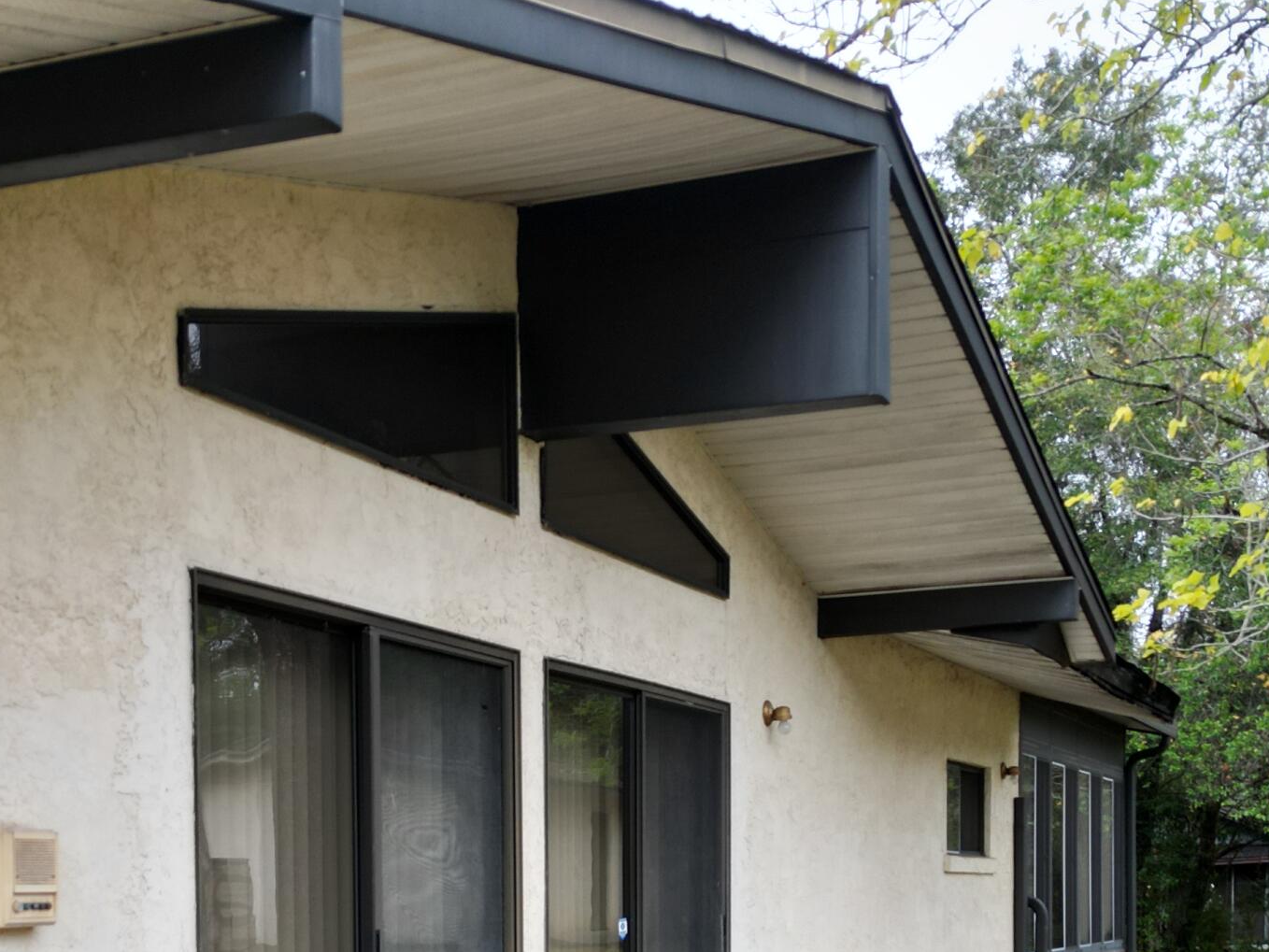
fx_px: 1943
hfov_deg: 36.2
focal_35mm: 53
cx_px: 602
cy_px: 945
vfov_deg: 26.1
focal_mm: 6.72
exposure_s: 1/1000
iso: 200
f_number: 1.7
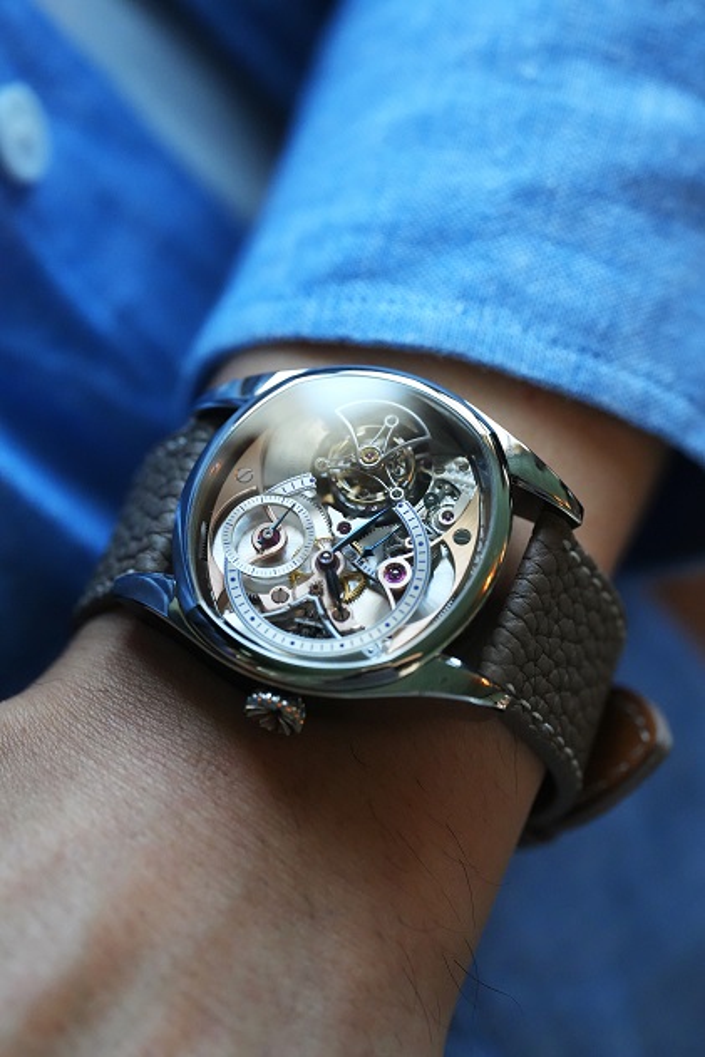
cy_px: 528
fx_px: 3082
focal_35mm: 105
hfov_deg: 13.0
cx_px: 352
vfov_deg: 19.5
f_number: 4.5
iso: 10000
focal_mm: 105
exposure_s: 1/250
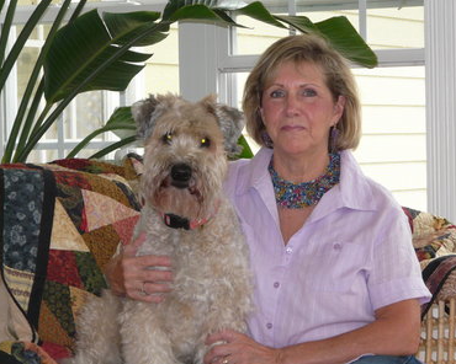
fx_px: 2092
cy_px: 183
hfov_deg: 12.4
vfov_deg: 10.0
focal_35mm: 155
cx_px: 224
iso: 160
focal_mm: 24.2
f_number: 3.6
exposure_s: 1/60
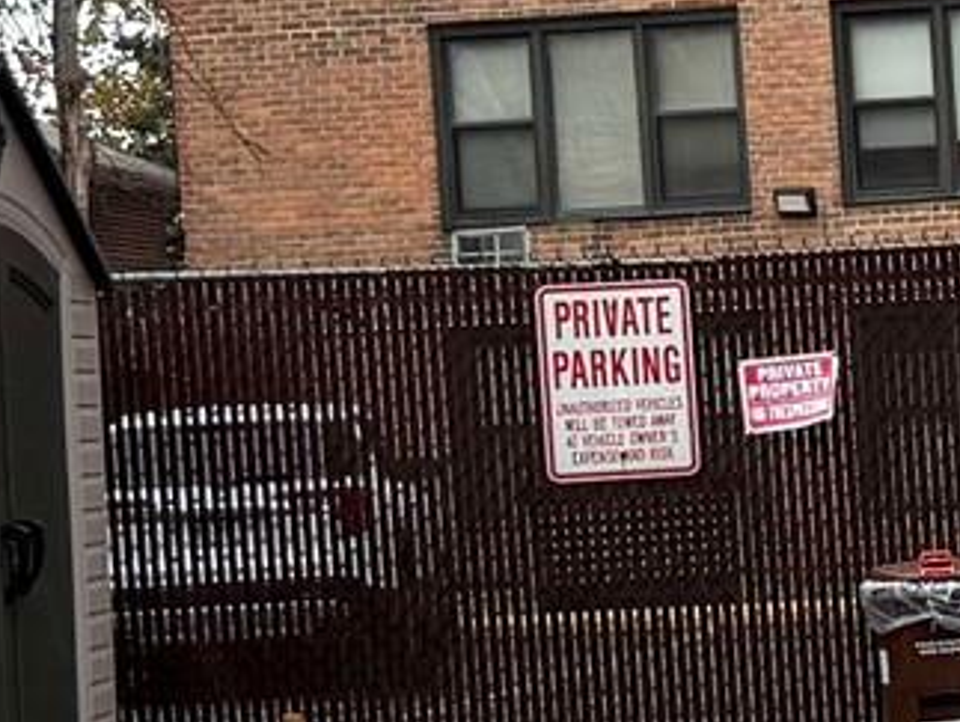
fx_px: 4220
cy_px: 520
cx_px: 1617
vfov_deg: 9.8
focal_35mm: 152
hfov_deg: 12.1
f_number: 1.78
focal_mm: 6.76
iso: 125
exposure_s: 1/147
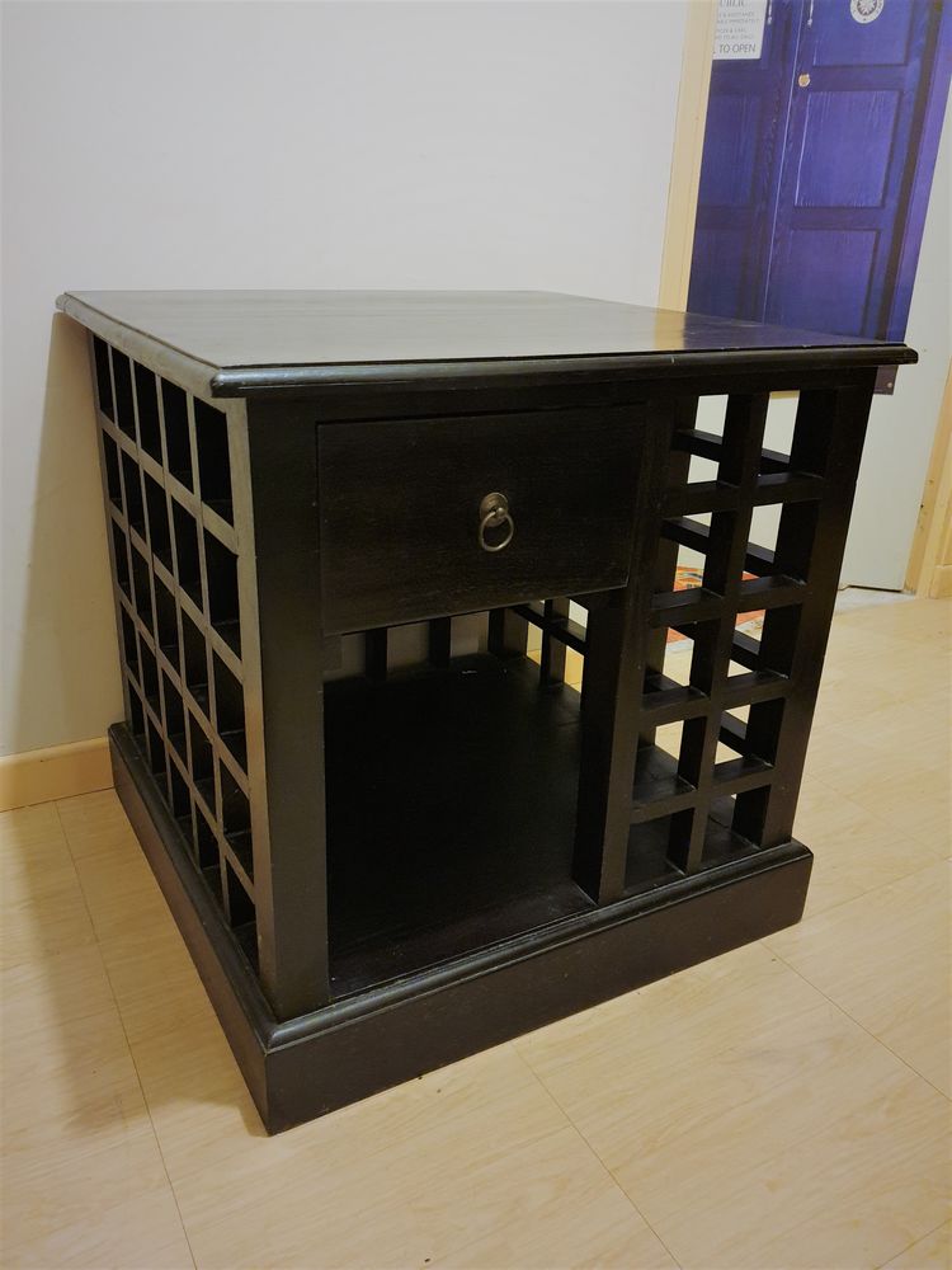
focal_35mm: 26
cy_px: 635
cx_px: 476
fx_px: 953
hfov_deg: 53.1
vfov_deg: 67.3
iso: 320
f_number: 1.5
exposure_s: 1/20
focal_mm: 4.3
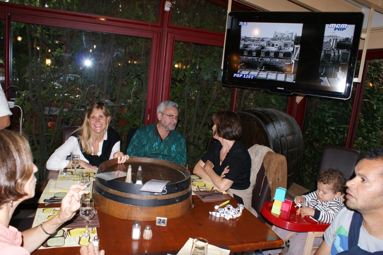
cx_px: 192
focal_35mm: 30
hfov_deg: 62.0
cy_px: 128
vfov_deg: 43.6
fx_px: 319
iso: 400
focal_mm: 20
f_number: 5.6
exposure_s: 1/60
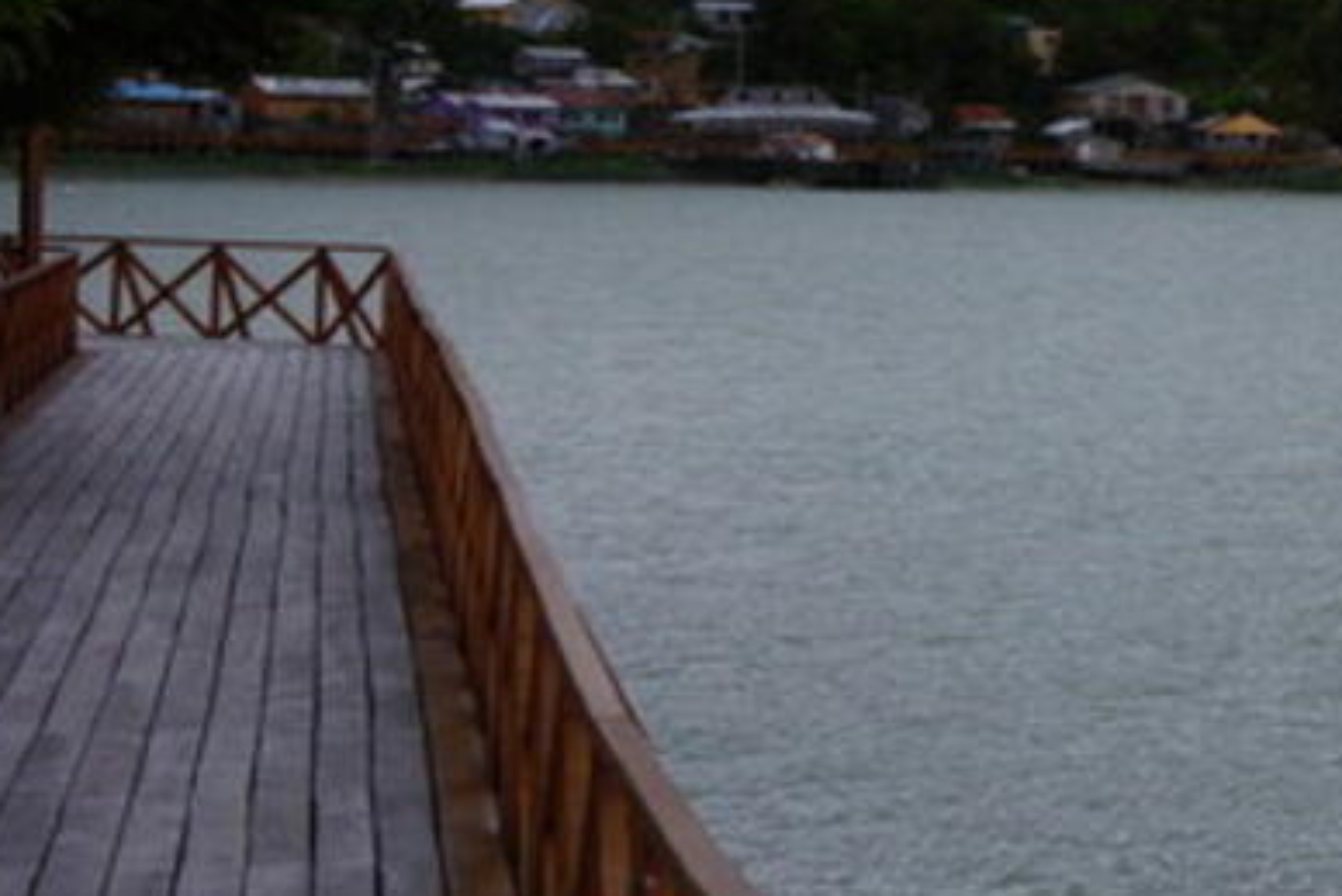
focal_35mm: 136
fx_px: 5071
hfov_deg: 13.1
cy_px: 22
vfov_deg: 10.0
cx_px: 2667
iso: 100
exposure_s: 1/100
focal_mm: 22
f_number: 9
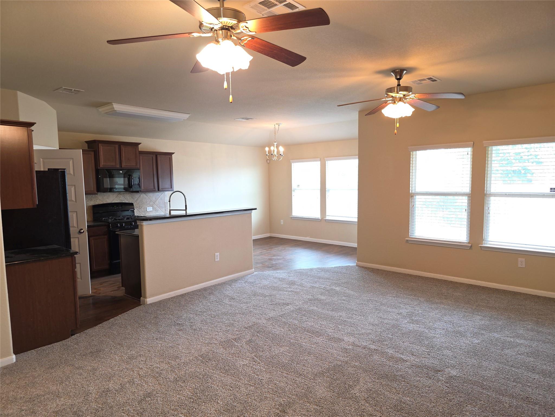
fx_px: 369
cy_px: 208
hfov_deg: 73.9
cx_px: 278
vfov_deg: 58.9
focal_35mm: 23
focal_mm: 6.3
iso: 100
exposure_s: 1/24
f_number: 1.7
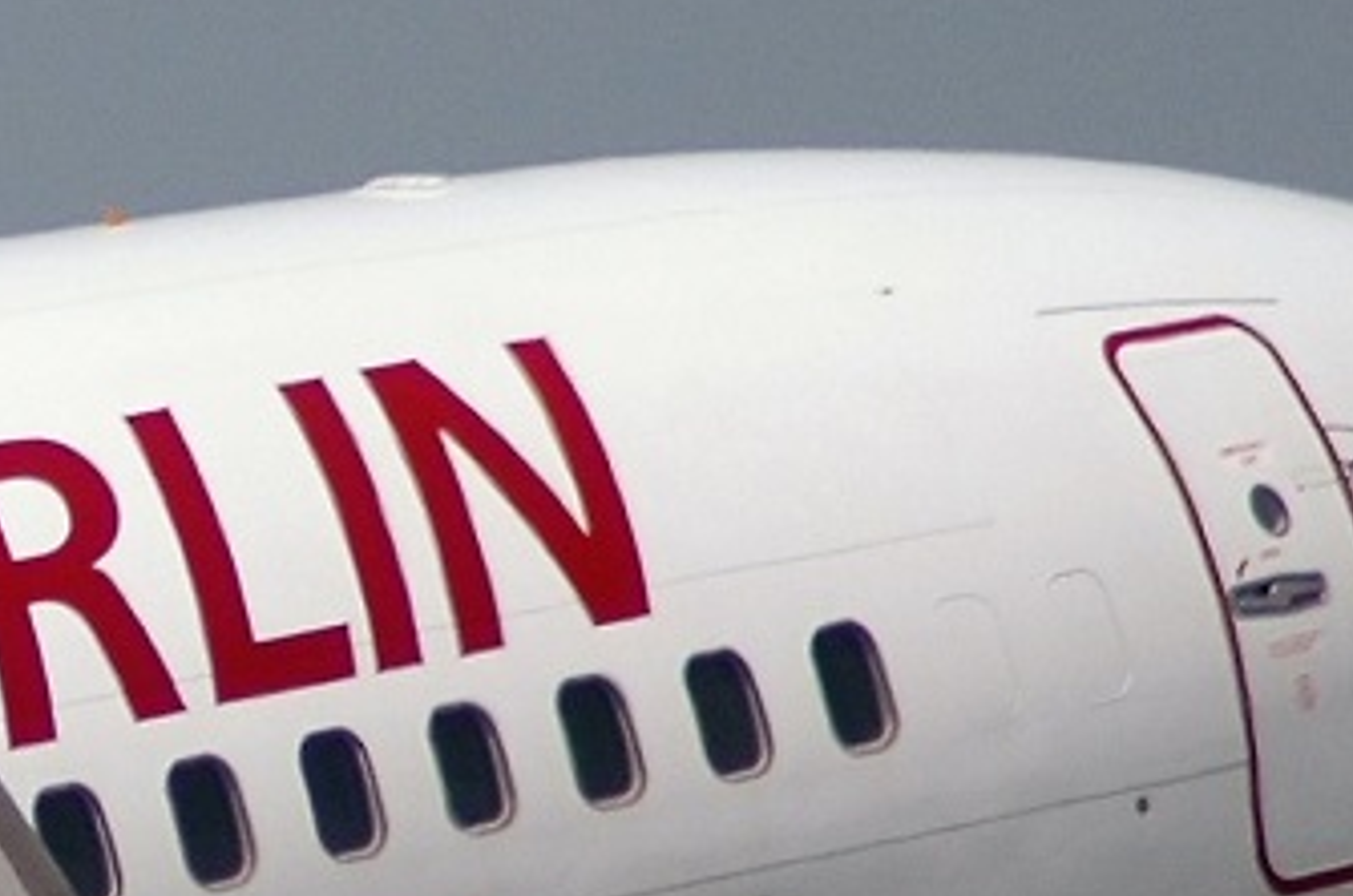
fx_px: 60544
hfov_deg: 1.3
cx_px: -198
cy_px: 1007
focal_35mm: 1614
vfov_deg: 0.8
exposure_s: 1/2000
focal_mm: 300
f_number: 6
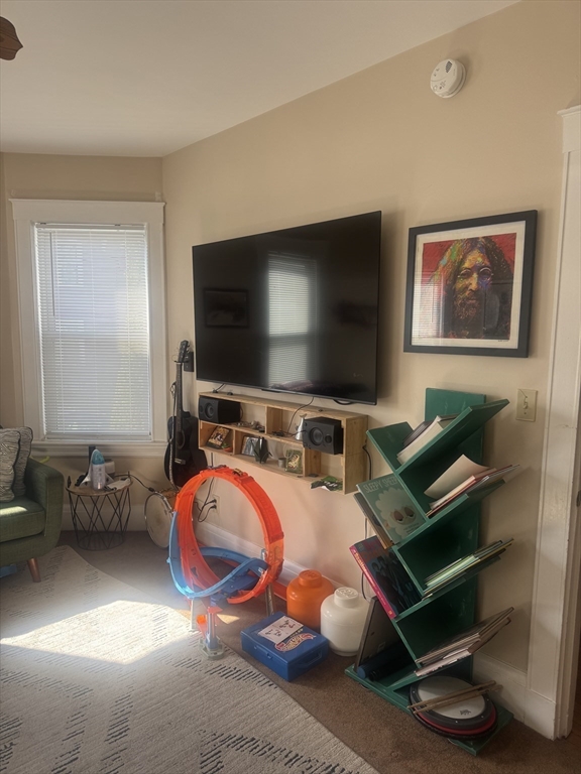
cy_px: 387
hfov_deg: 56.8
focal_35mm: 24
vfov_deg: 71.6
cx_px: 290
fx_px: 537
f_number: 1.78
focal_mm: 6.76
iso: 64
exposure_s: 1/128
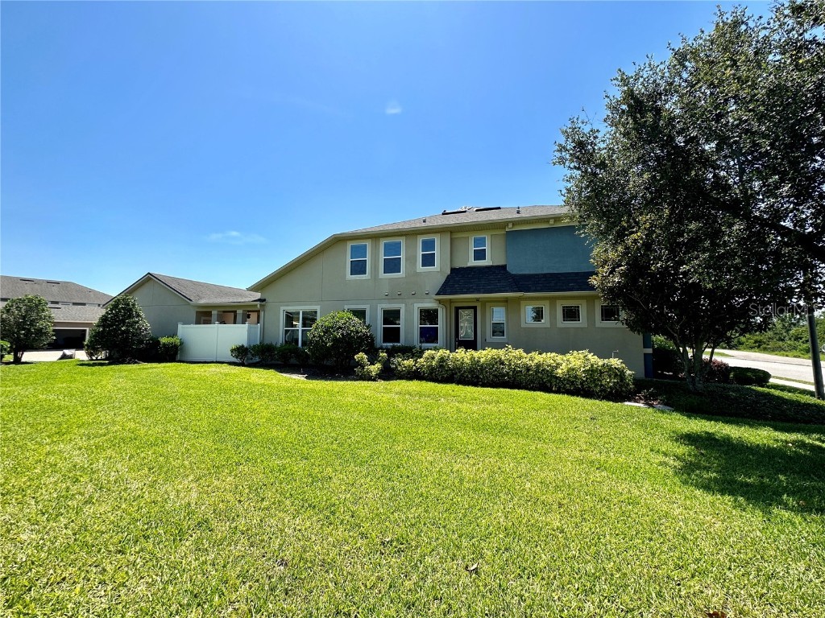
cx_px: 412
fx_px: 334
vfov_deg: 85.7
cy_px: 309
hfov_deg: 102.1
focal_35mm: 14
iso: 40
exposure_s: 1/1511
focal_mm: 2.22
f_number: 2.2
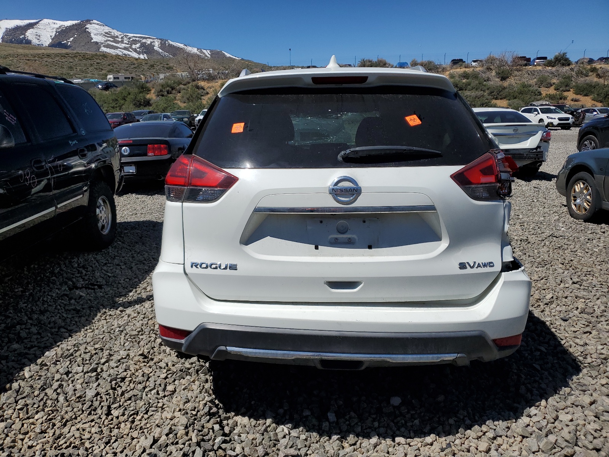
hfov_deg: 67.3
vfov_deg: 53.1
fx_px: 457
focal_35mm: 26
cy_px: 228
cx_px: 304
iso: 51
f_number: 1.5
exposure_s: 1/10000
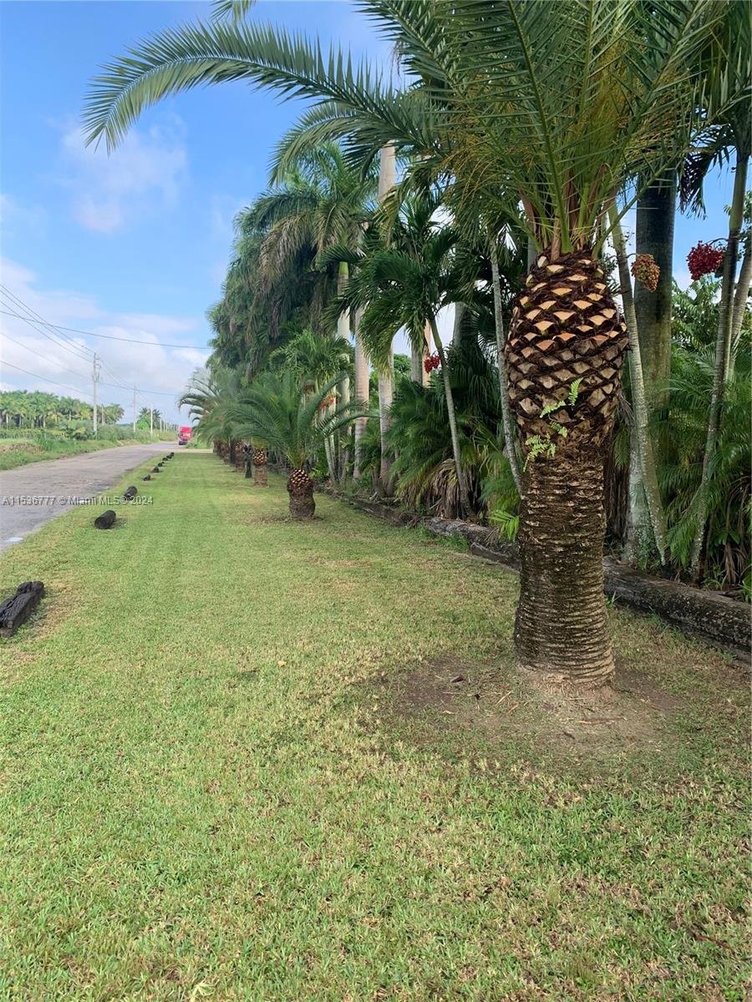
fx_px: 753
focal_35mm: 26
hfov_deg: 53.1
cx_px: 376
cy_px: 501
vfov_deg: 67.3
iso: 25
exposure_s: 1/537
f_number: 1.8
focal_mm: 4.25
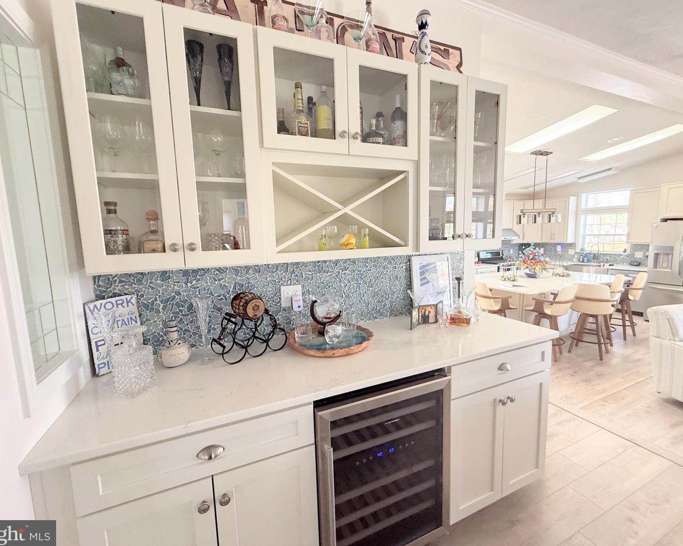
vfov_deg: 84.0
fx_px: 303
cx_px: 339
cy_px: 269
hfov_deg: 96.8
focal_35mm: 15
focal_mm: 2.22
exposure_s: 1/99
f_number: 2.2
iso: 320
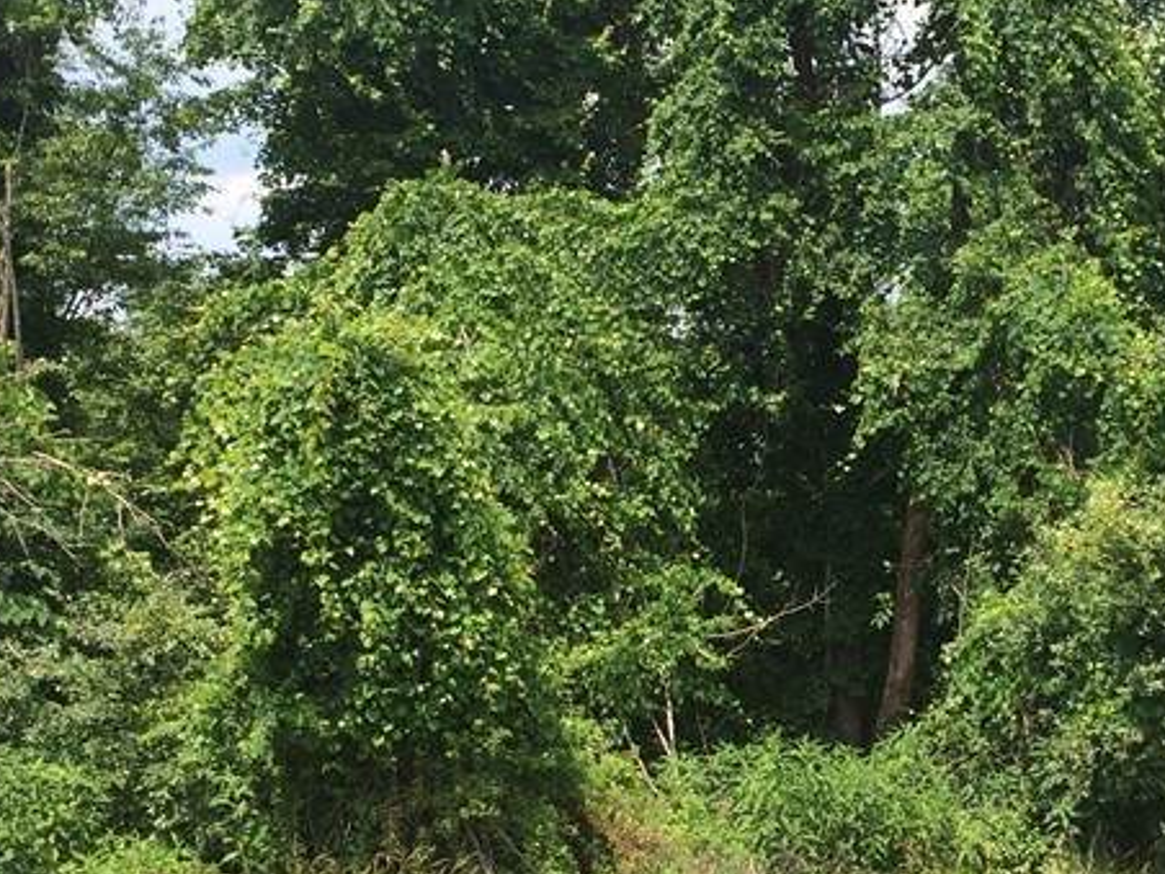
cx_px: 869
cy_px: 510
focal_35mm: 68
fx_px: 2289
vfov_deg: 21.6
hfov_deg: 28.2
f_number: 2.2
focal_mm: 4.12
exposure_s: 1/1053
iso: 32
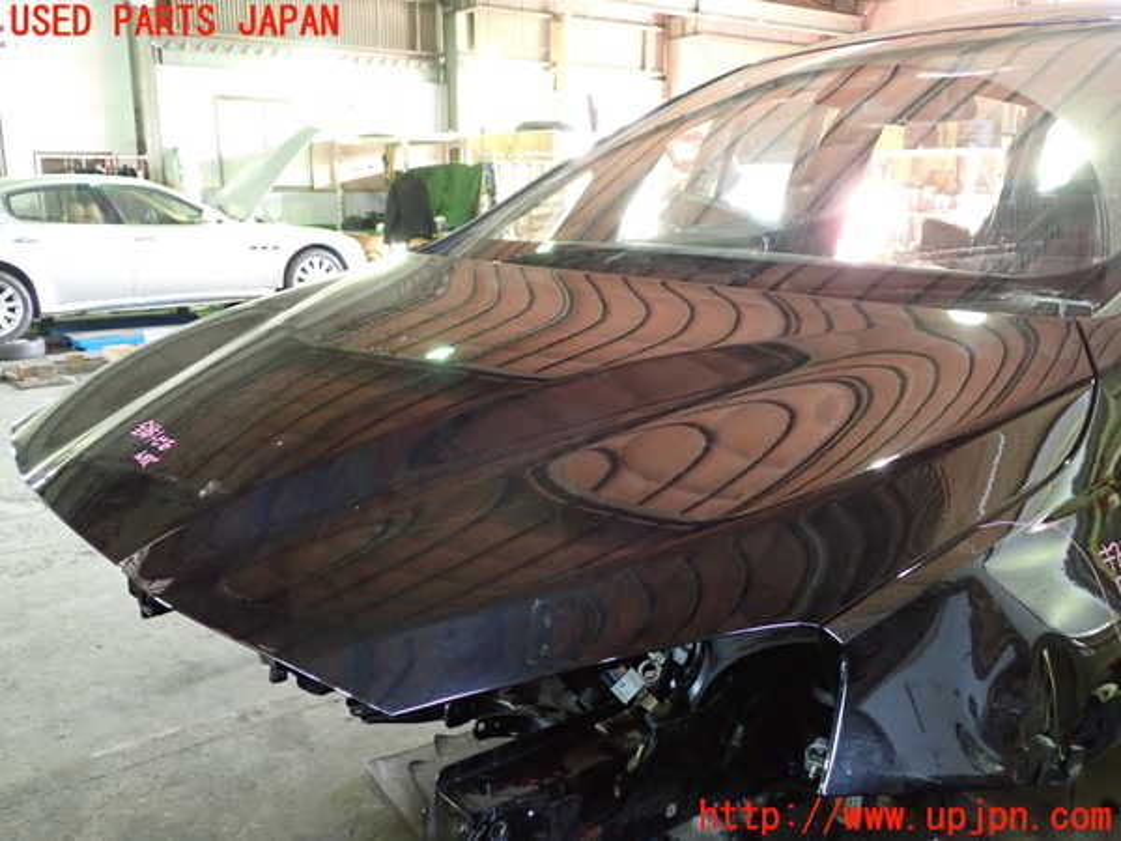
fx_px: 1036
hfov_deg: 56.8
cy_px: 420
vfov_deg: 44.2
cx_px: 560
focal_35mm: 32
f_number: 2.4
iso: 800
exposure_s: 1/25
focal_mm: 5.79
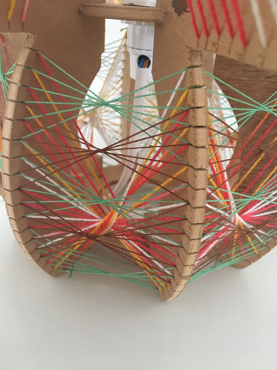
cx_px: 138
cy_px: 185
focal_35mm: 29
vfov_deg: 61.7
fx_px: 309
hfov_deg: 48.2
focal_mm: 4.15
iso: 200
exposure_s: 1/20
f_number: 2.2
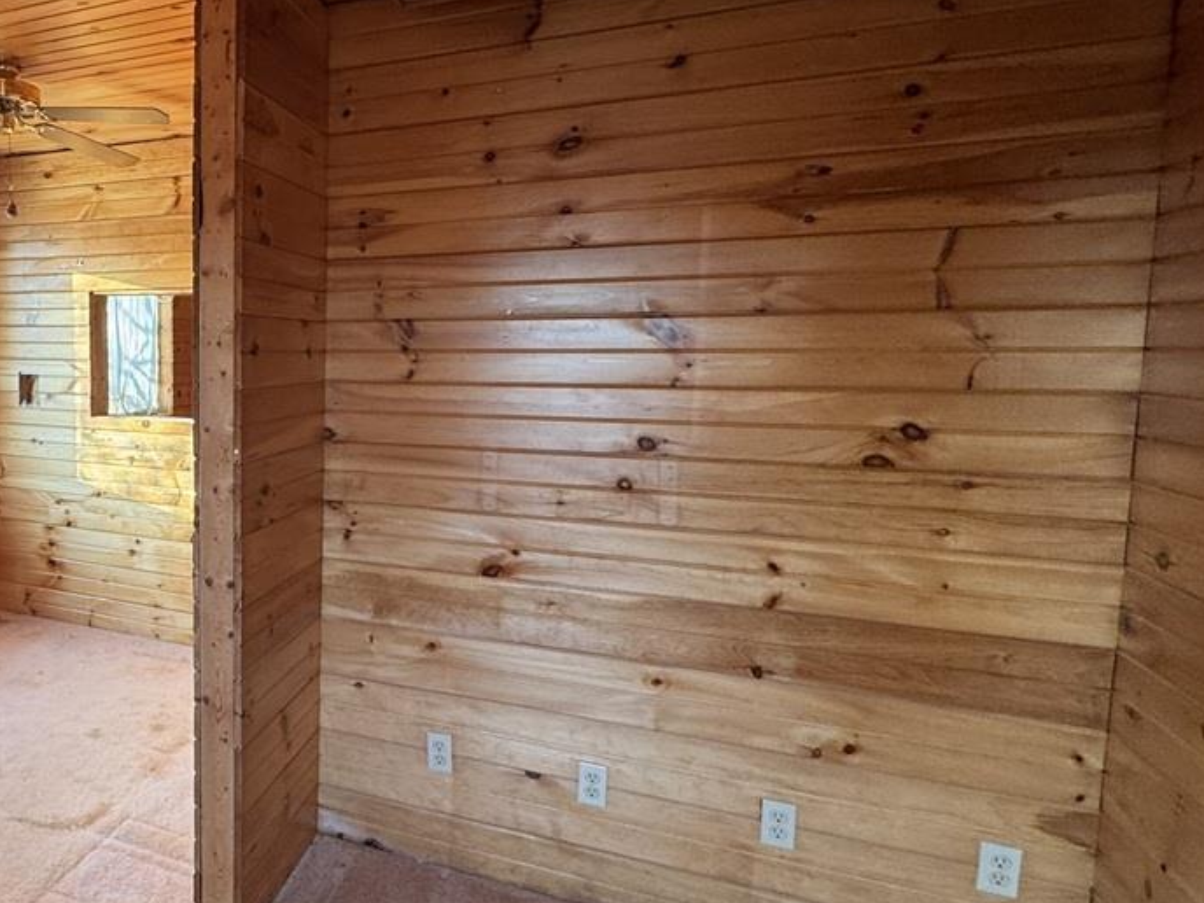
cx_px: 200
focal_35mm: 25
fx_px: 870
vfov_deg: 54.8
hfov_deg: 62.0
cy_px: 426
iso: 160
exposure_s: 1/99
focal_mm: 2.22
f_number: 2.2
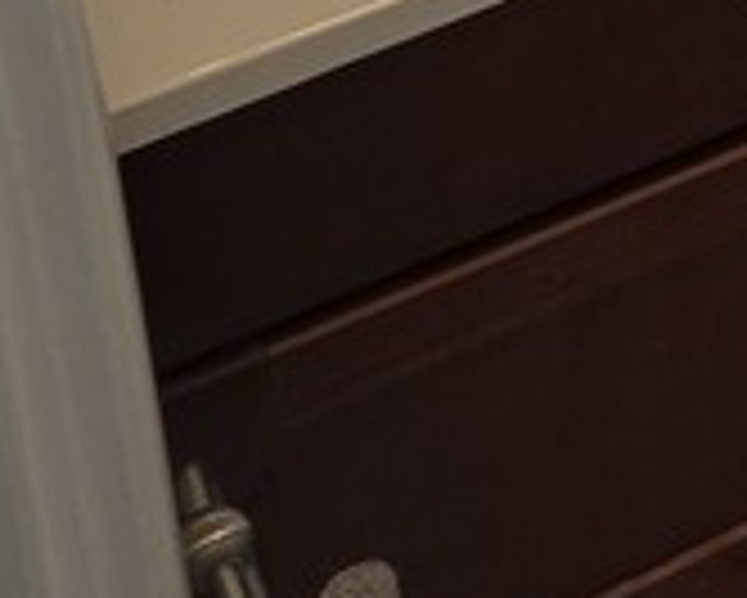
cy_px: -1007
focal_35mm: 146
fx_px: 3230
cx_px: 1616
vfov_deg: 9.1
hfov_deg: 11.5
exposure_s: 1/60
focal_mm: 6.25
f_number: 1.7
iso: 50
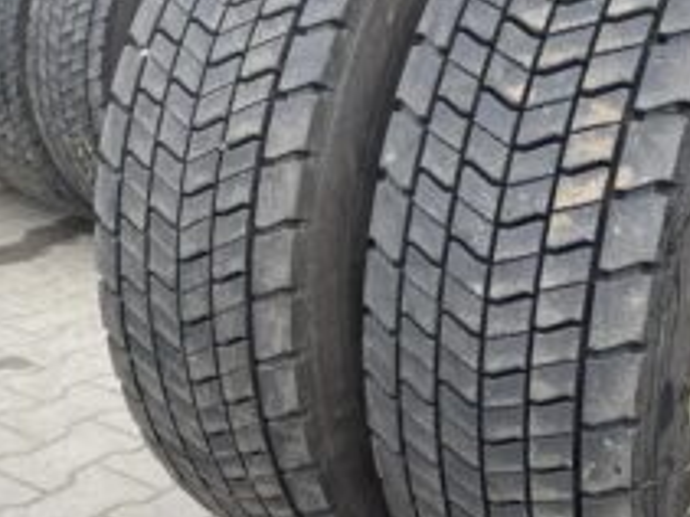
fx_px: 1056
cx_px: 461
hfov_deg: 35.8
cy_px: 247
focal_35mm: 53
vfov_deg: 27.5
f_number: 1.6
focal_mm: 4.2
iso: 32
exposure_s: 1/270
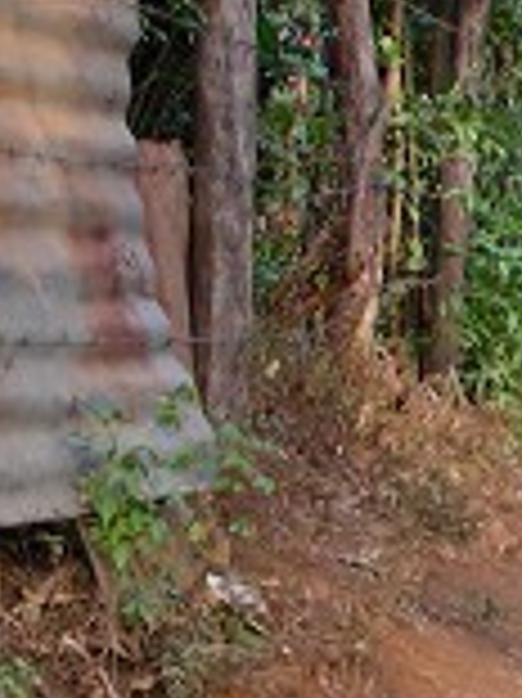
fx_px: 3000
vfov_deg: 13.3
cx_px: 932
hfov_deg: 9.5
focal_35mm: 149
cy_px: 333
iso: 50
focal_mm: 8
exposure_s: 1/22.5
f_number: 3.5
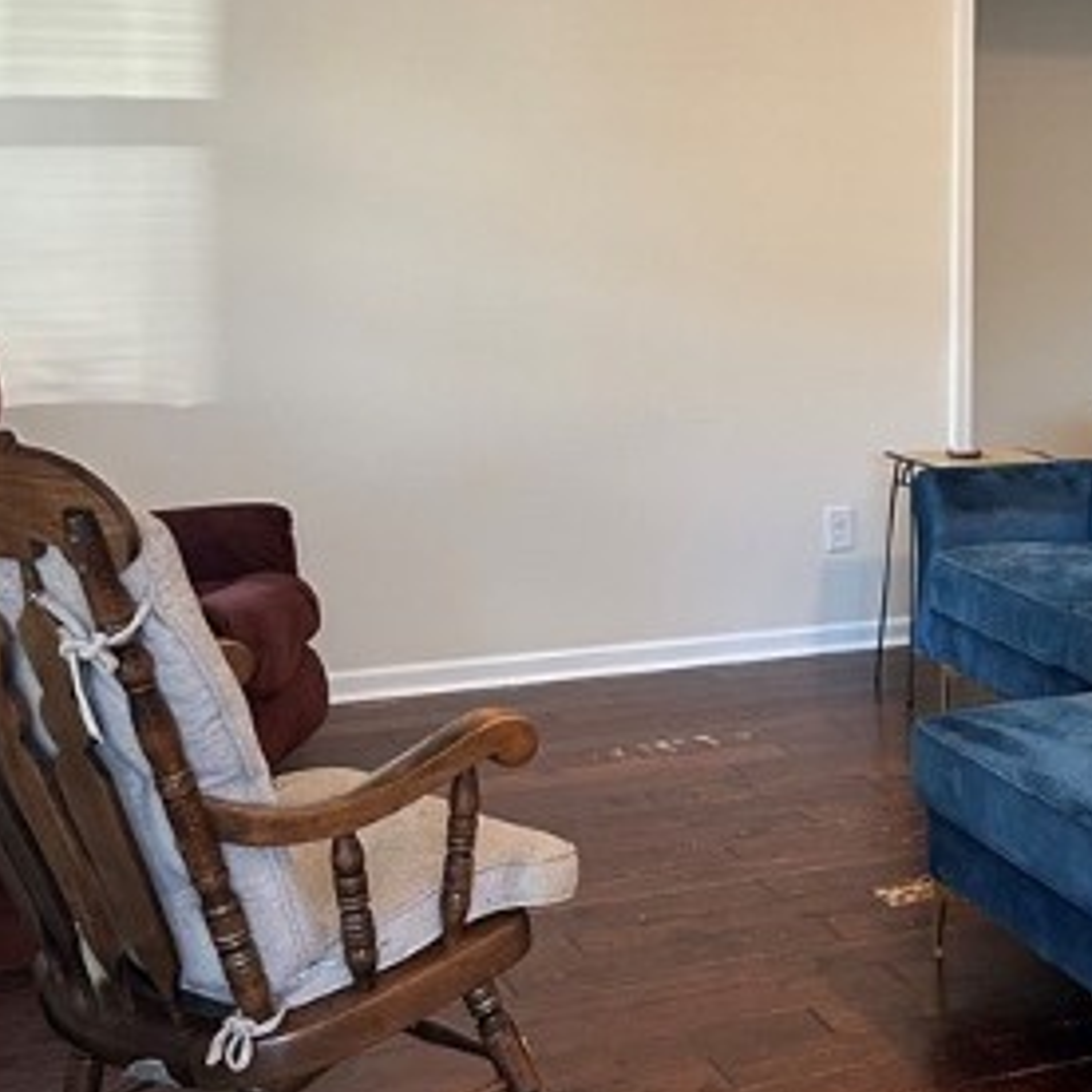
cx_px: 930
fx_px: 2106
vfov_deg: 29.1
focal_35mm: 59
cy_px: 550
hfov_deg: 28.2
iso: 320
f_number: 1.78
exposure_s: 1/60
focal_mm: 6.86
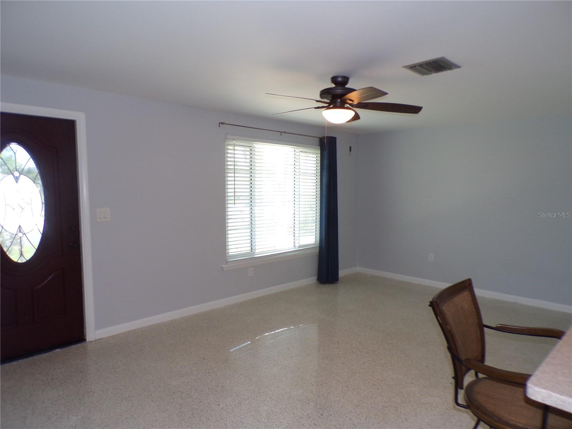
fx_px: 397
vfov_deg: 56.8
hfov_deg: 71.6
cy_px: 214
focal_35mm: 24
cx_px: 286
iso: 100
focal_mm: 4.3
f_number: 3
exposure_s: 1/50
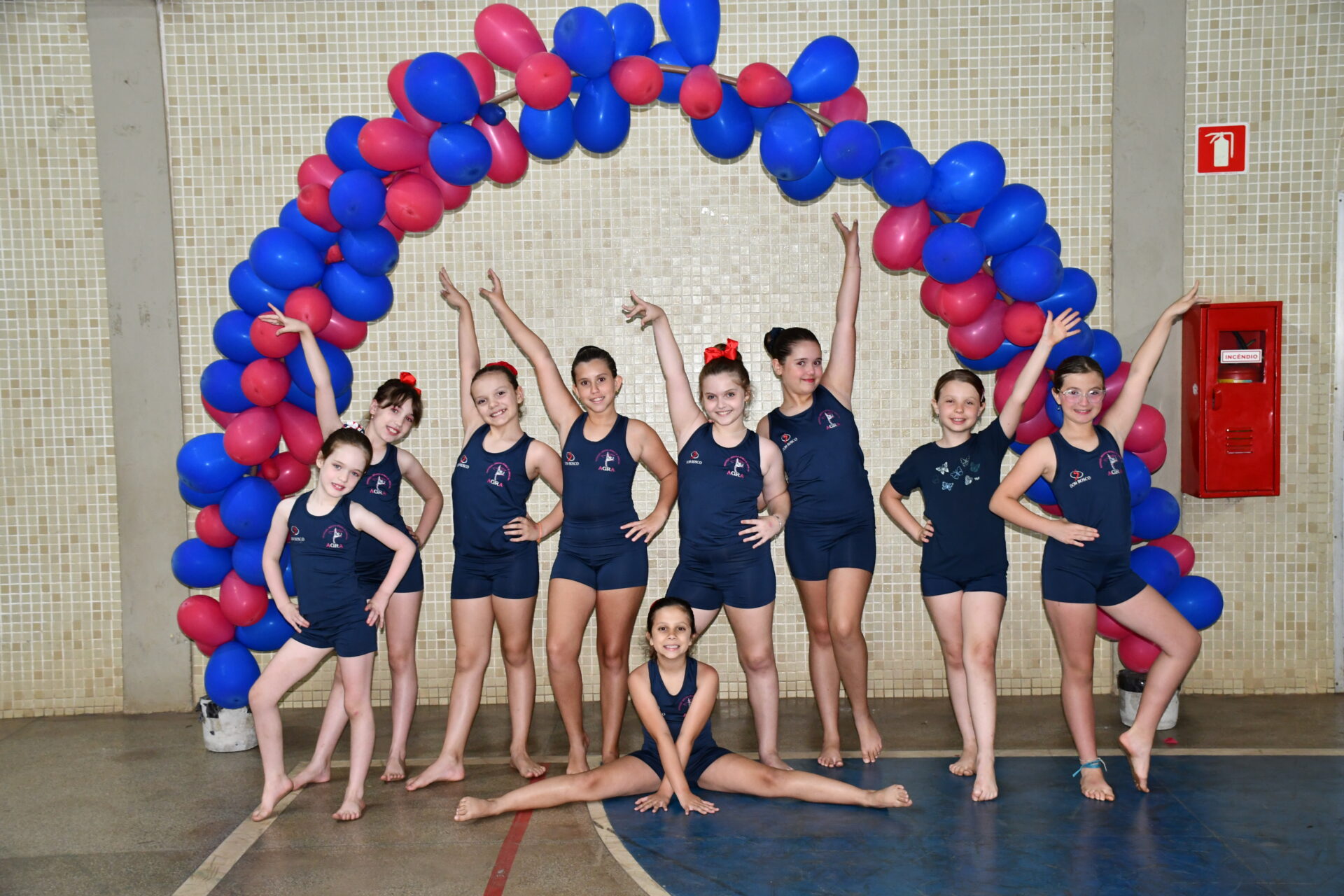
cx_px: 672
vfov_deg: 29.9
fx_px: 1680
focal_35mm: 45
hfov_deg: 43.6
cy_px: 448
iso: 1100
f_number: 4
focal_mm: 30
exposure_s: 1/60
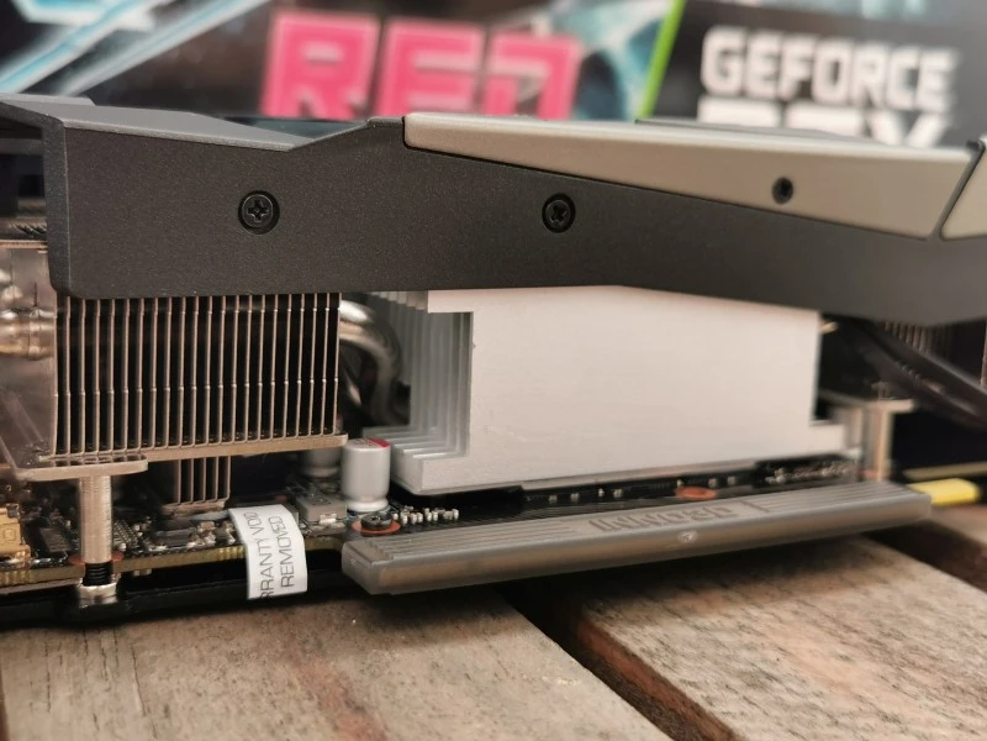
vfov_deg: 34.3
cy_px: 370
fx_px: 1198
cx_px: 494
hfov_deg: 44.8
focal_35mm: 42
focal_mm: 5.56
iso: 50
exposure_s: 1/127
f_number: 1.6
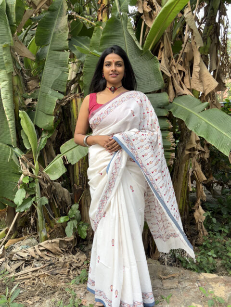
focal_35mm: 26
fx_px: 231
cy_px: 154
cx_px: 116
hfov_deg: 53.2
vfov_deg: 67.2
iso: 40
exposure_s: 1/121
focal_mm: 5.96
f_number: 1.6
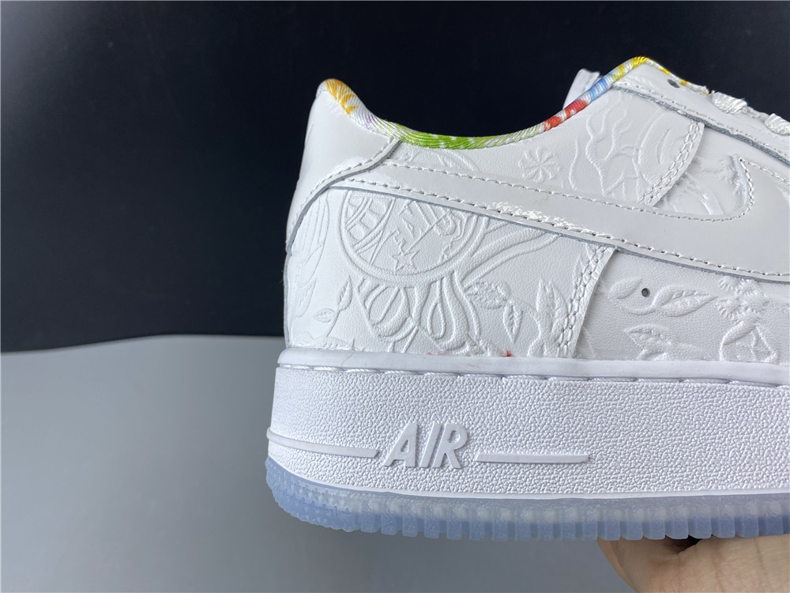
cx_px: 395
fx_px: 593
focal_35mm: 26
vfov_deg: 53.1
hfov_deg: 67.3
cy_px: 296
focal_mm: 4.25
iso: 32
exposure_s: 1/106
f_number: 1.8
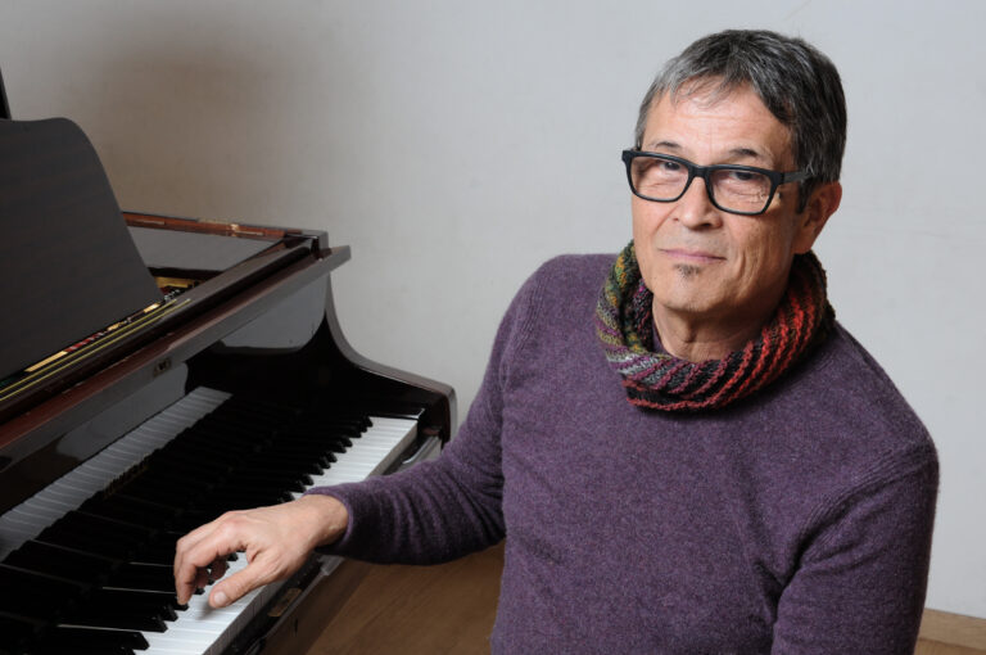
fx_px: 1805
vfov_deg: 20.6
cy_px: 328
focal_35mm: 66
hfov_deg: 30.5
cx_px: 493
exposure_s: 1/200
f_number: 10
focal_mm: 44
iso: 320
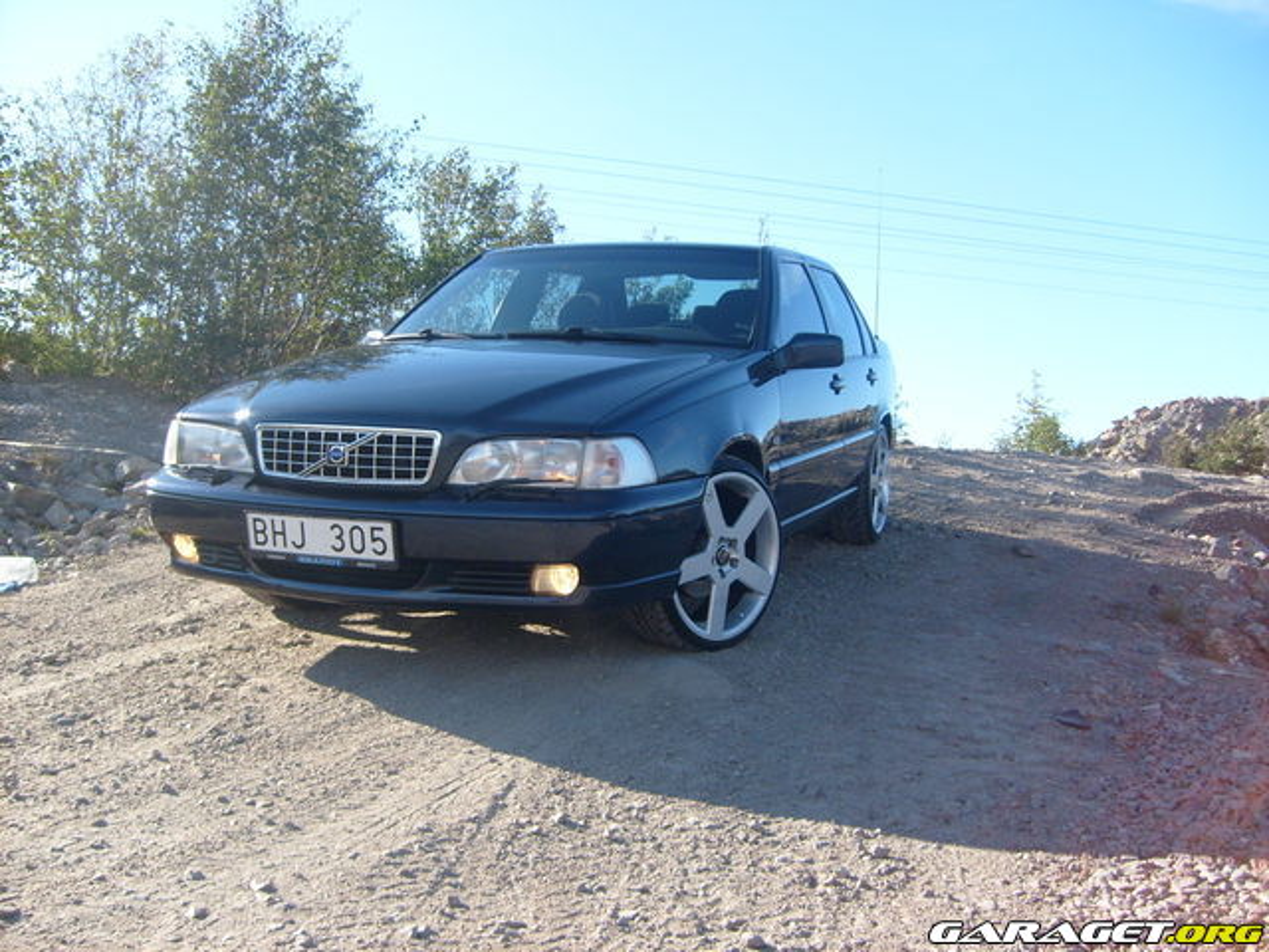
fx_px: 1283
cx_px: 634
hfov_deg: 52.6
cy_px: 476
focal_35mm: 35
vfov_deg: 40.7
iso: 80
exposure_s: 1/125
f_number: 7.1
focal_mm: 5.8
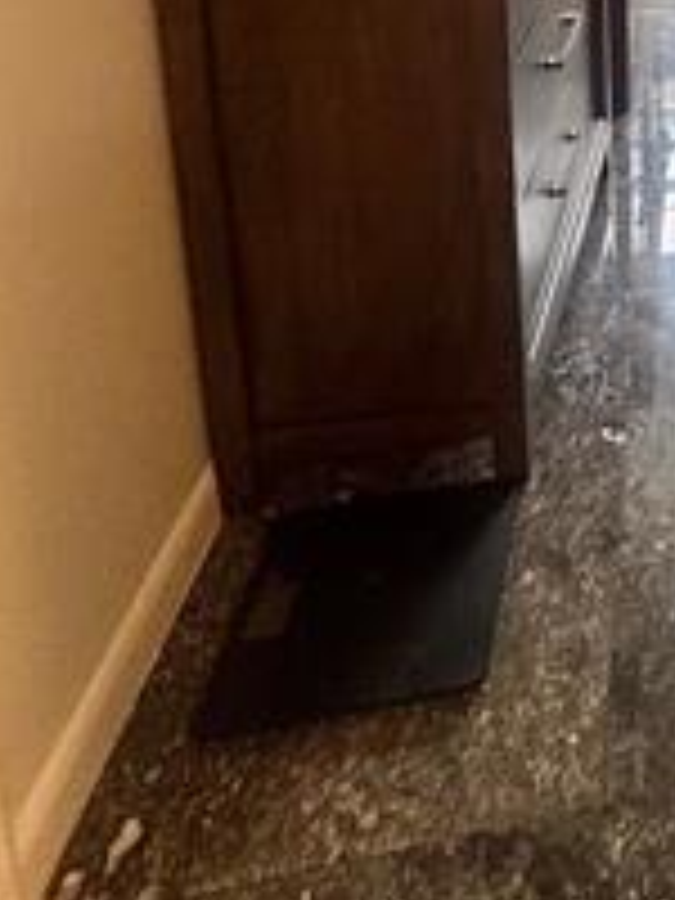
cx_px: 972
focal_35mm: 42
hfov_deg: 26.5
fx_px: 1092
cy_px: -171
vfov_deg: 35.5
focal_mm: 2.22
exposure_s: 1/60
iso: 160
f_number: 2.2
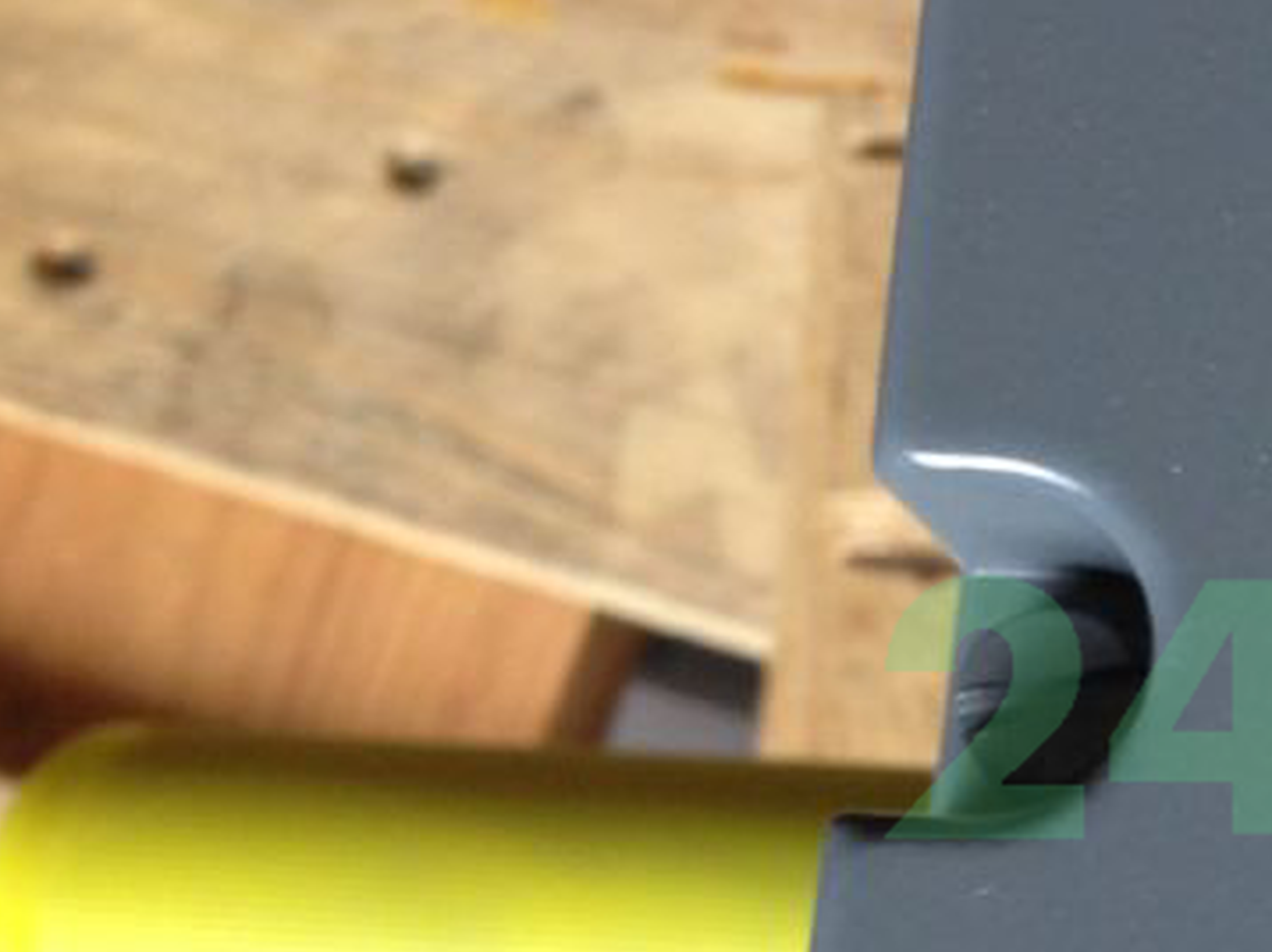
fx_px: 4333
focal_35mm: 118
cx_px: 2238
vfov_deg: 12.5
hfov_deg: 14.7
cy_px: 785
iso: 64
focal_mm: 4.12
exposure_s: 1/20
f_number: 2.4
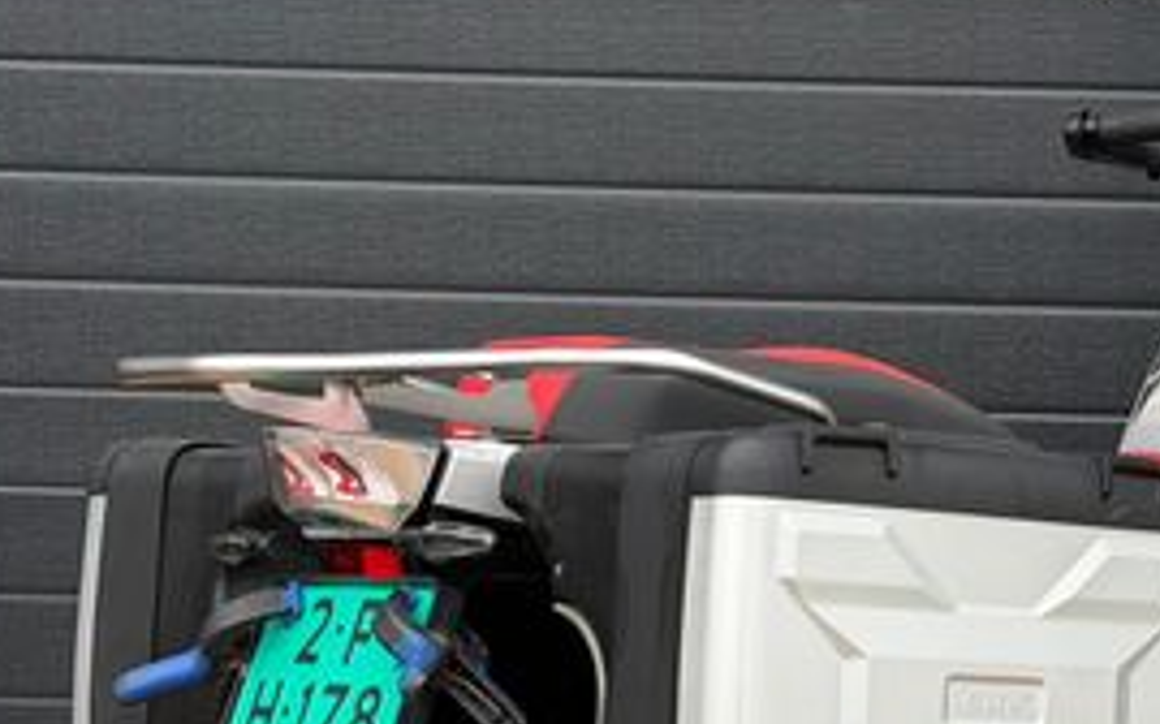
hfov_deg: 16.9
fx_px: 3824
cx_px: 1113
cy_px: 698
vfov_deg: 10.7
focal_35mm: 121
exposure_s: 1/810
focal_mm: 6.76
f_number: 1.78
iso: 64
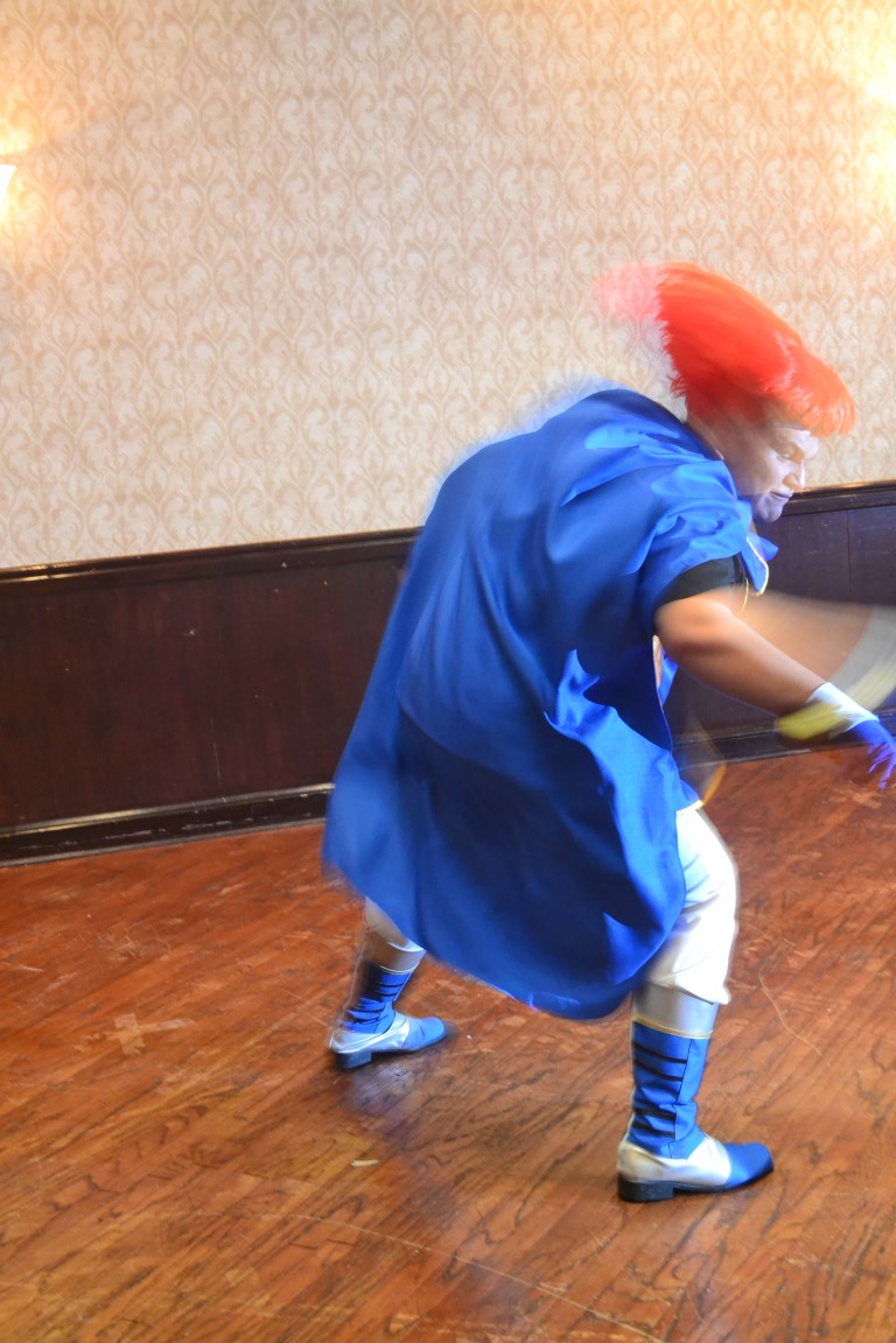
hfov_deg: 26.5
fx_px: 1904
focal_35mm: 51
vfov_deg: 38.9
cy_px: 672
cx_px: 448
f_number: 5
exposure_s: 1/20
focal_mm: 34
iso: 3200
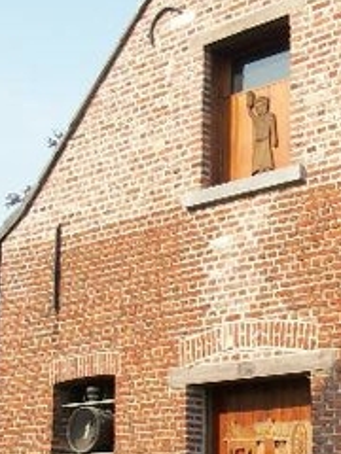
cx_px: 335
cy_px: 291
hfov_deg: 18.0
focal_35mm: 80
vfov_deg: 24.3
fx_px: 1051
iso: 80
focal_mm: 5.7
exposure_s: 1/125
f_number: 8.8
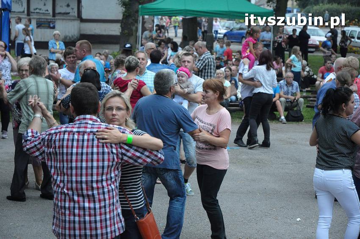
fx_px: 1049
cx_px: 180
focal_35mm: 105
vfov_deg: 13.0
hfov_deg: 19.5
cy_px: 120
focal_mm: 70
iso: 2500
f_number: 4.5
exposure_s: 1/100
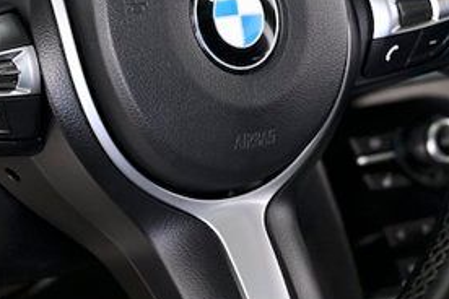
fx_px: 2220
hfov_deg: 11.5
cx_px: 190
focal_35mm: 178
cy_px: 19
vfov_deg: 7.7
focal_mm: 48
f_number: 5
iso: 2000
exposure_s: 1/100
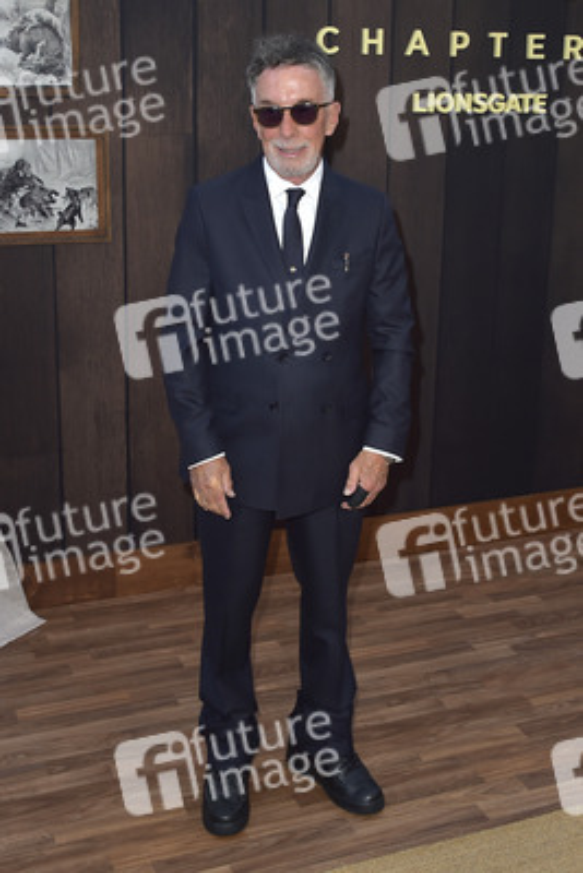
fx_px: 777
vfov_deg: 58.7
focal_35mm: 32
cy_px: 436
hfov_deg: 41.1
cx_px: 292
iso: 400
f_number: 6.3
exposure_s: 1/250
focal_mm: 32
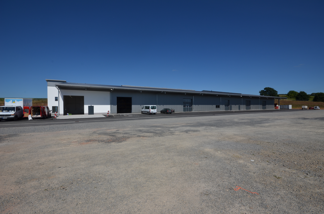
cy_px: 107
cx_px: 162
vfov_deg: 77.1
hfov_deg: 100.5
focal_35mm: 15
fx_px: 135
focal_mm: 10
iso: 125
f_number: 10
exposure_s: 1/400
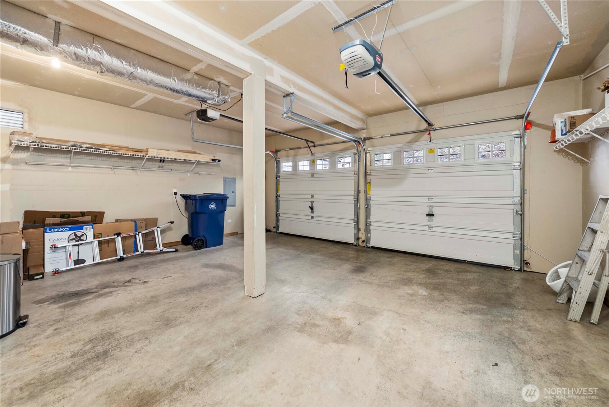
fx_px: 220
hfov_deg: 108.3
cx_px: 304
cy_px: 204
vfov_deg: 85.5
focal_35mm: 13
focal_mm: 13
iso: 1000
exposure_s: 1/60
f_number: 7.1
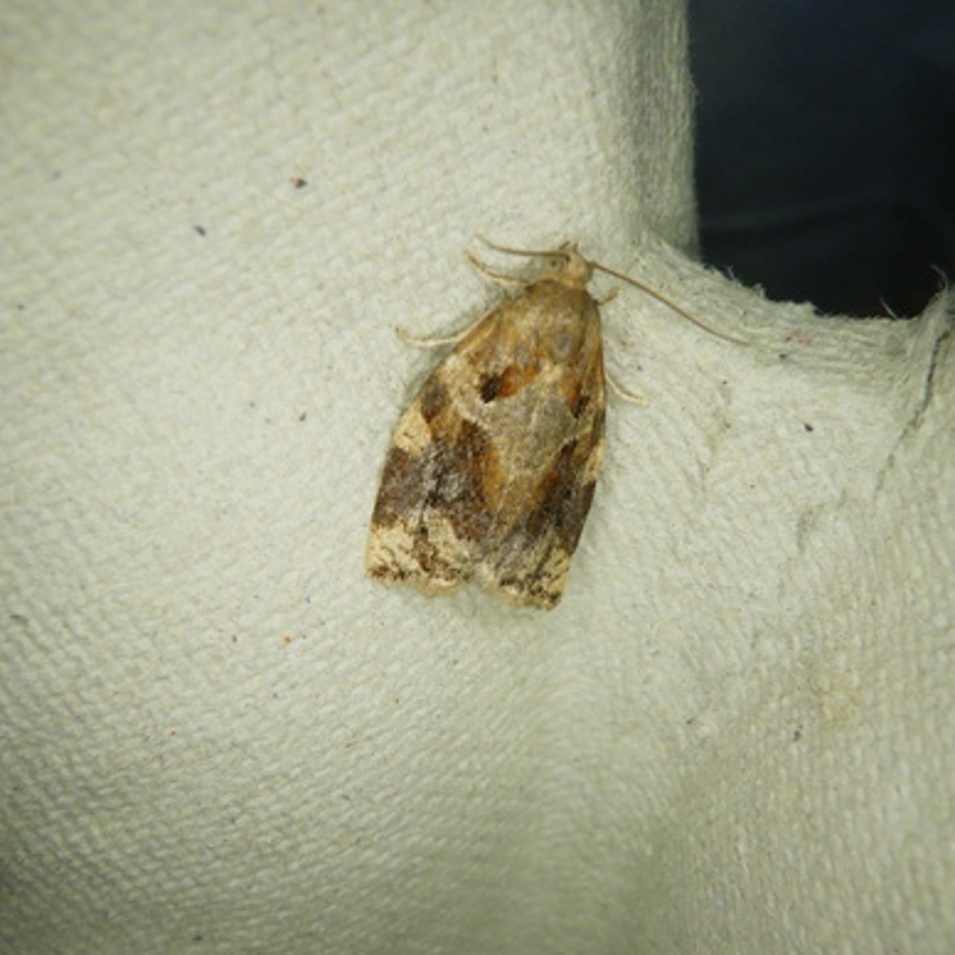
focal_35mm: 46
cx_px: 479
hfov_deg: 36.8
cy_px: 502
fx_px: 1436
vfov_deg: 36.8
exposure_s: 1/1250
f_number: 4.6
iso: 250
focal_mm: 6.1
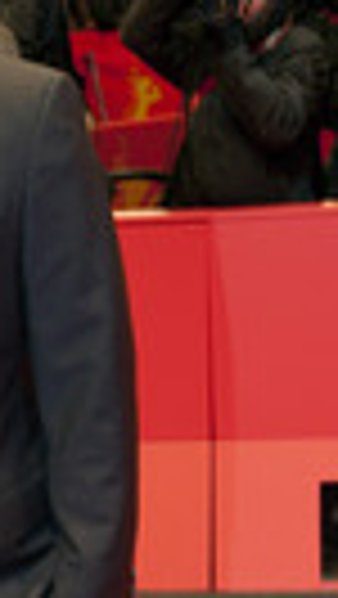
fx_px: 2004
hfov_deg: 9.4
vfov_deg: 16.7
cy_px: 567
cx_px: -178
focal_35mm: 126
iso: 1000
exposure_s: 1/160
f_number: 4.5
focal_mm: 40
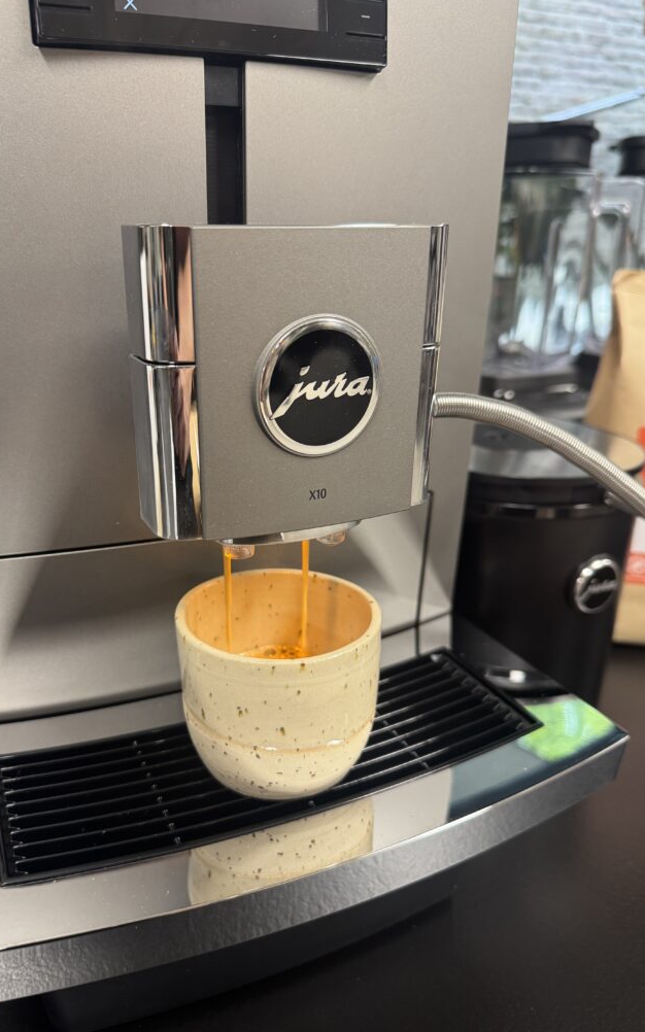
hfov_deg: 47.4
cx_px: 268
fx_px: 731
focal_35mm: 26
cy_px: 521
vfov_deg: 70.4
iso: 200
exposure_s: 1/50
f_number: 1.78
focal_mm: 6.76
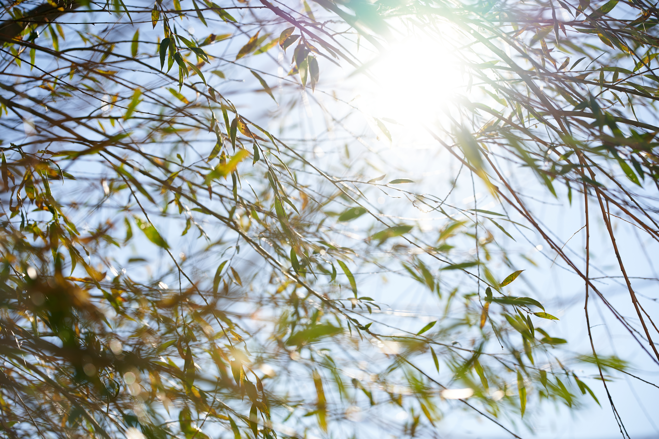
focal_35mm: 103
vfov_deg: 13.3
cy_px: 220
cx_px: 330
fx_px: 1885
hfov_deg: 19.8
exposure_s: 1/1250
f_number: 3.5
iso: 100
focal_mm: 103
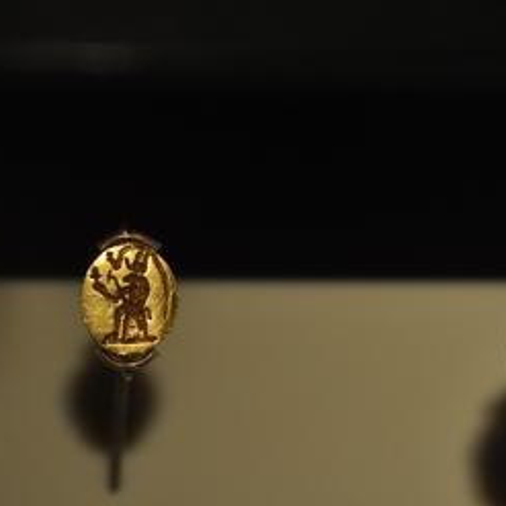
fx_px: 7492
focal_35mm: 453
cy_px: 283
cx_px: 111
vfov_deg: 3.9
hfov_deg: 3.9
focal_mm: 200
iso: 1000
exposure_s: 1/500
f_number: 5.6
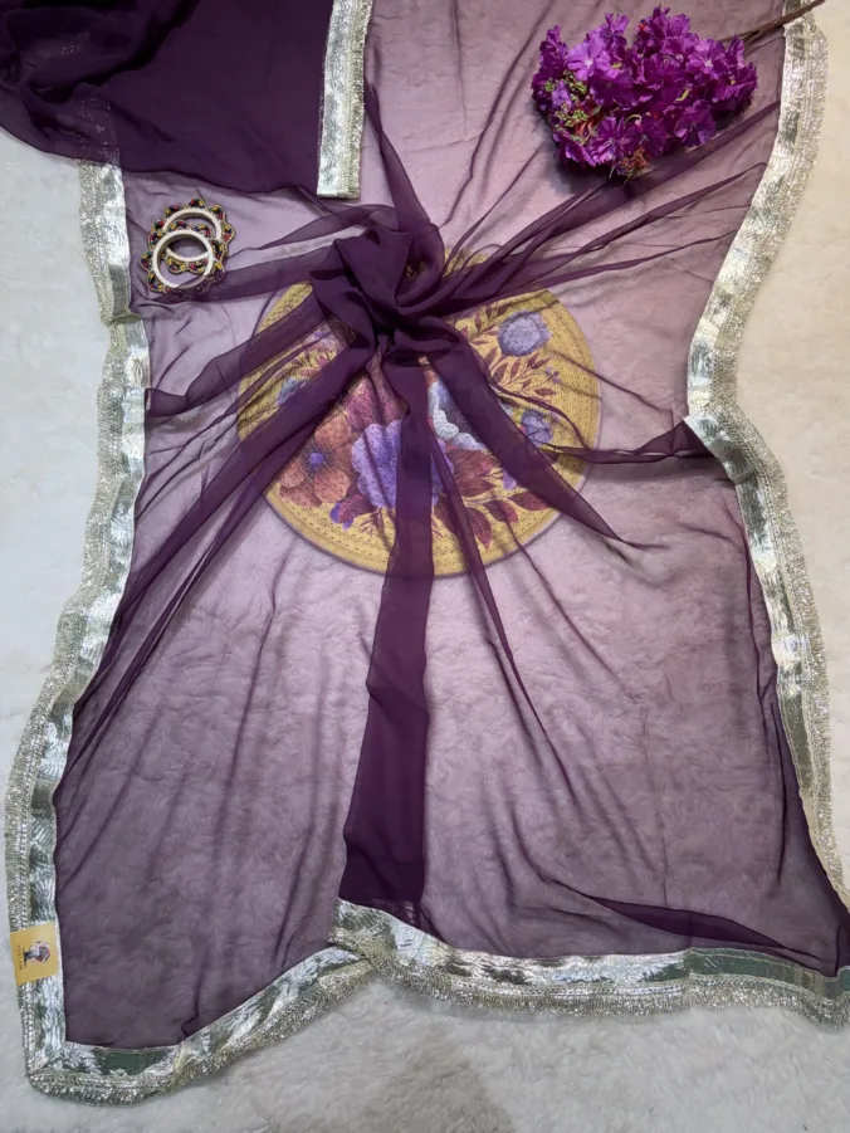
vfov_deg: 67.3
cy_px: 566
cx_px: 425
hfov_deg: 53.1
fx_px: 851
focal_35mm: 26
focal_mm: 5.96
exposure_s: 1/100
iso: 50
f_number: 1.6
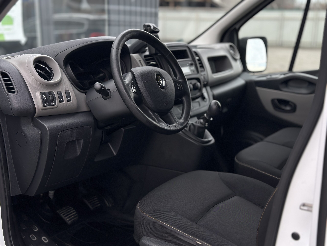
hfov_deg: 39.7
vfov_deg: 30.3
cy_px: 123
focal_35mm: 48
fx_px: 453
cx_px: 164
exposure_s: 1/375
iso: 80
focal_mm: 6.86
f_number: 1.78
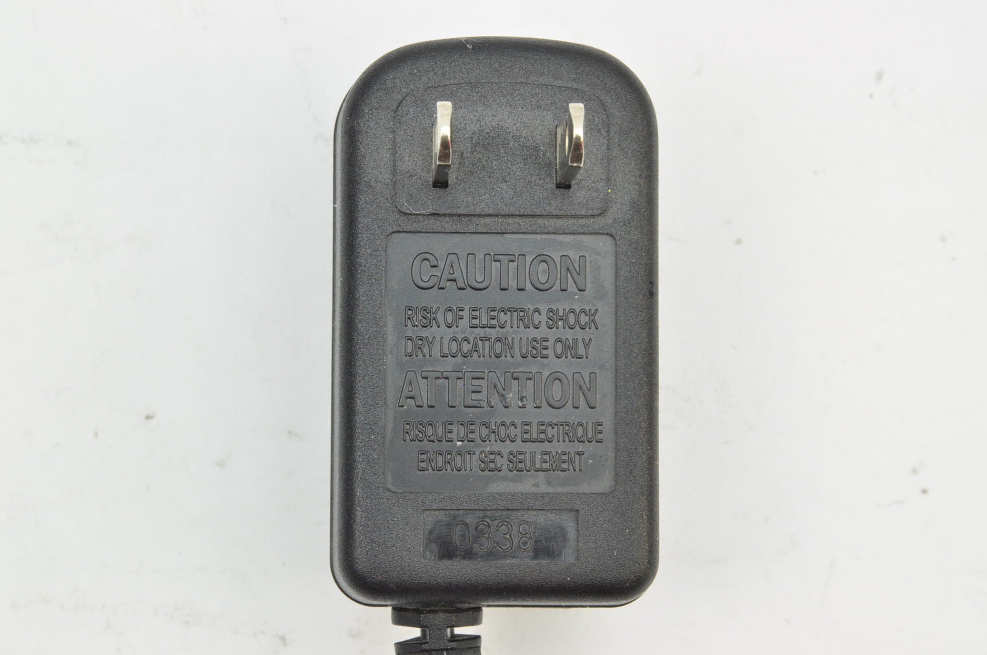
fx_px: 2464
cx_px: 494
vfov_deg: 15.2
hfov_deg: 22.6
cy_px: 328
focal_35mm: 90
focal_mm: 60
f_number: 20
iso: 320
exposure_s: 1/8
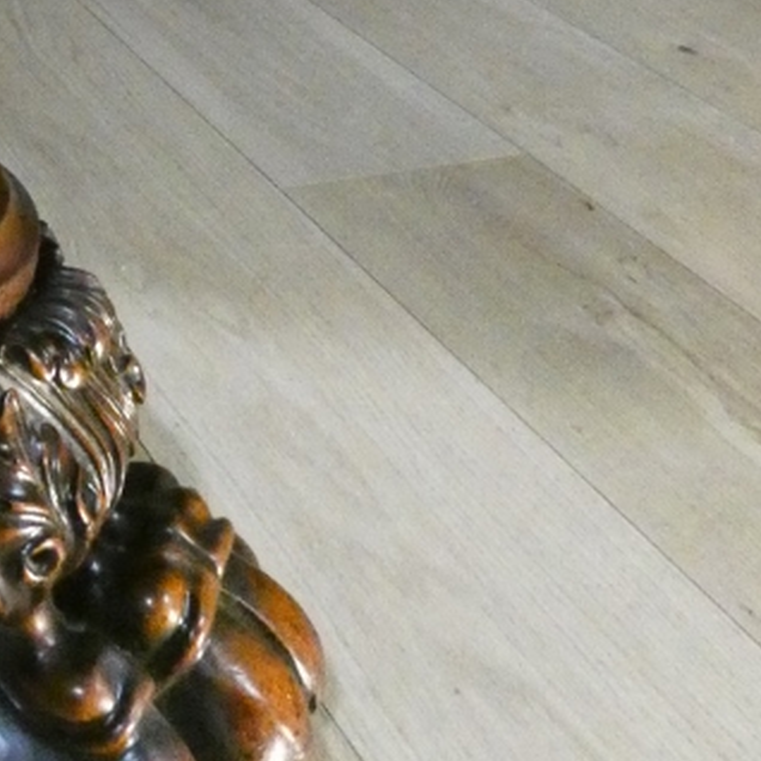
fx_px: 1418
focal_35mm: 57
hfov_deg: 27.1
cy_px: -258
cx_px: -115
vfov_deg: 25.4
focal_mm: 3.6
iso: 3200
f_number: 4.4
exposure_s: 1/125
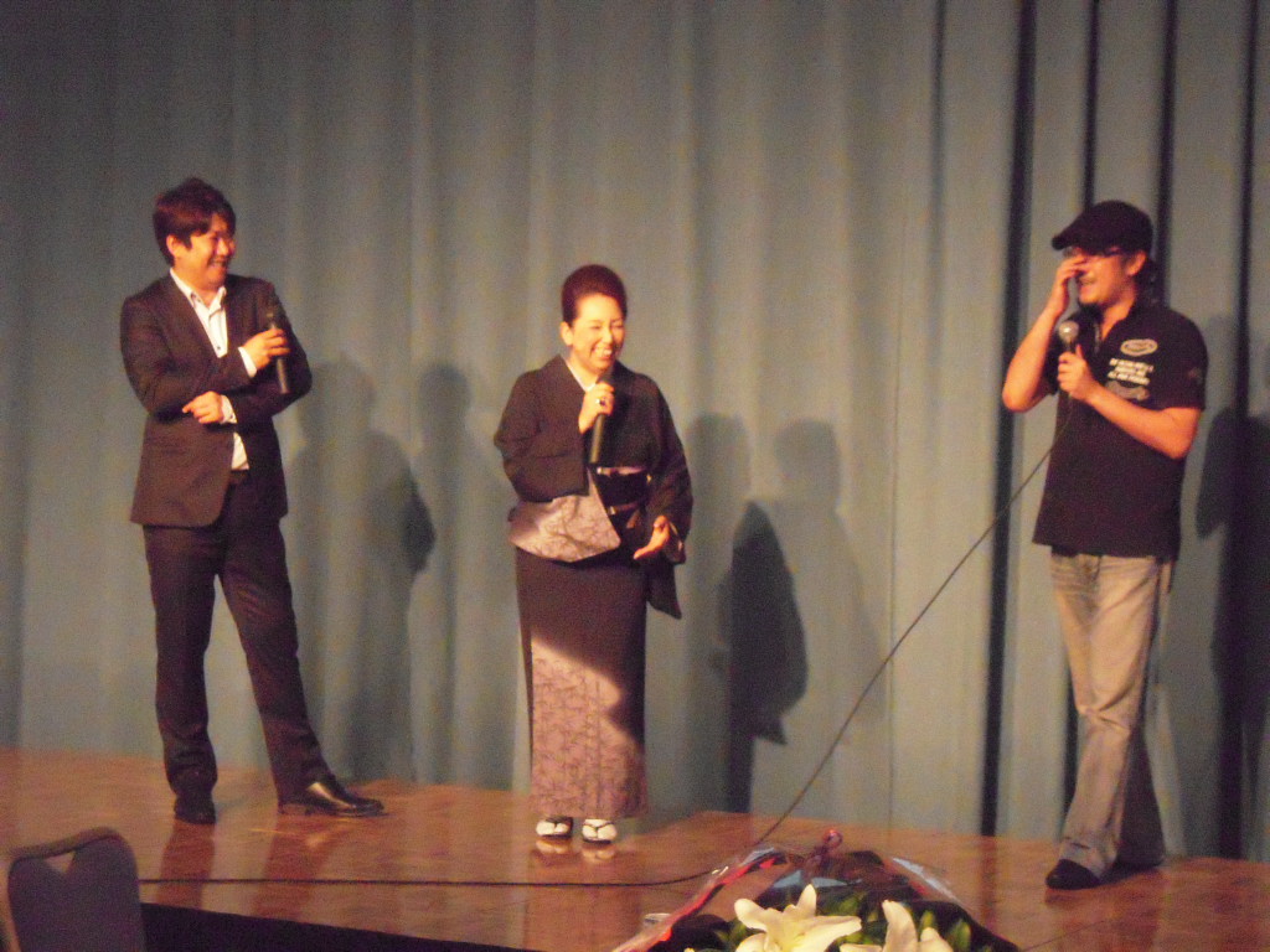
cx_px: 635
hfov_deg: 21.8
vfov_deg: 16.4
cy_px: 476
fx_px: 3302
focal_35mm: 90
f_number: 5
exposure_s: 1/80
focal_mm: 16.1
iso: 3200
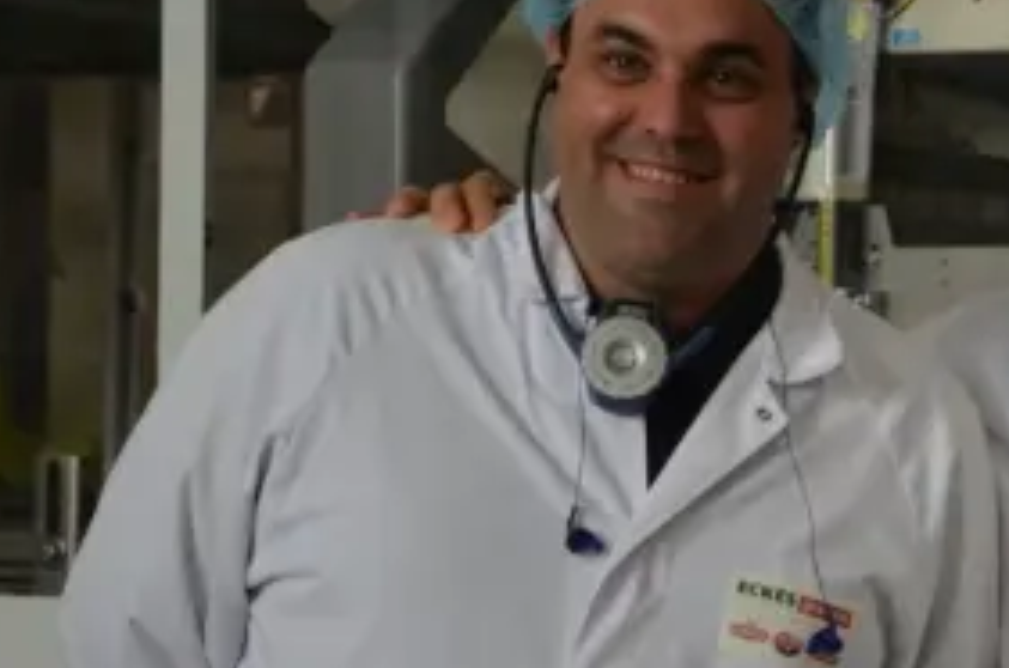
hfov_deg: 12.8
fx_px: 4390
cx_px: 1199
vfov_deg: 8.7
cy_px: 413
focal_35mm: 157
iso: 400
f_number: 4.8
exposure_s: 1/80
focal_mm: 42
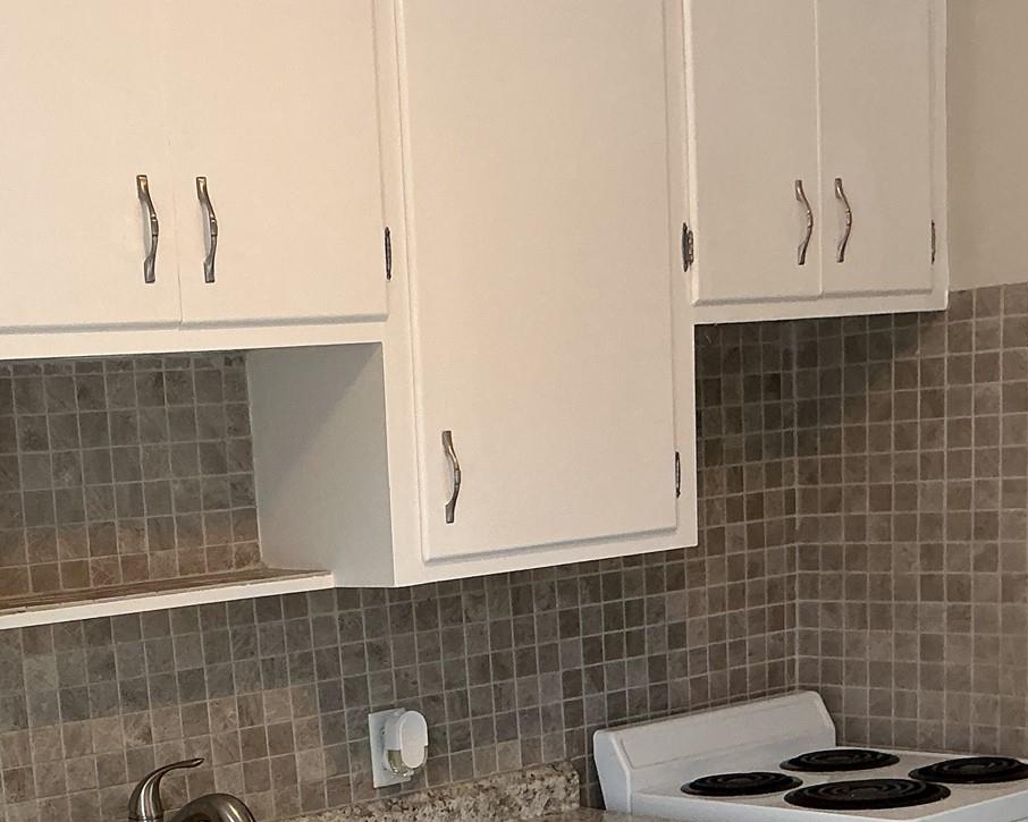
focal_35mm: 64
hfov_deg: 28.7
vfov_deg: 22.8
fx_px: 1947
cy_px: 853
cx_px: 145
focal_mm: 3
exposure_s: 1/60
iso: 64
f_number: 1.8
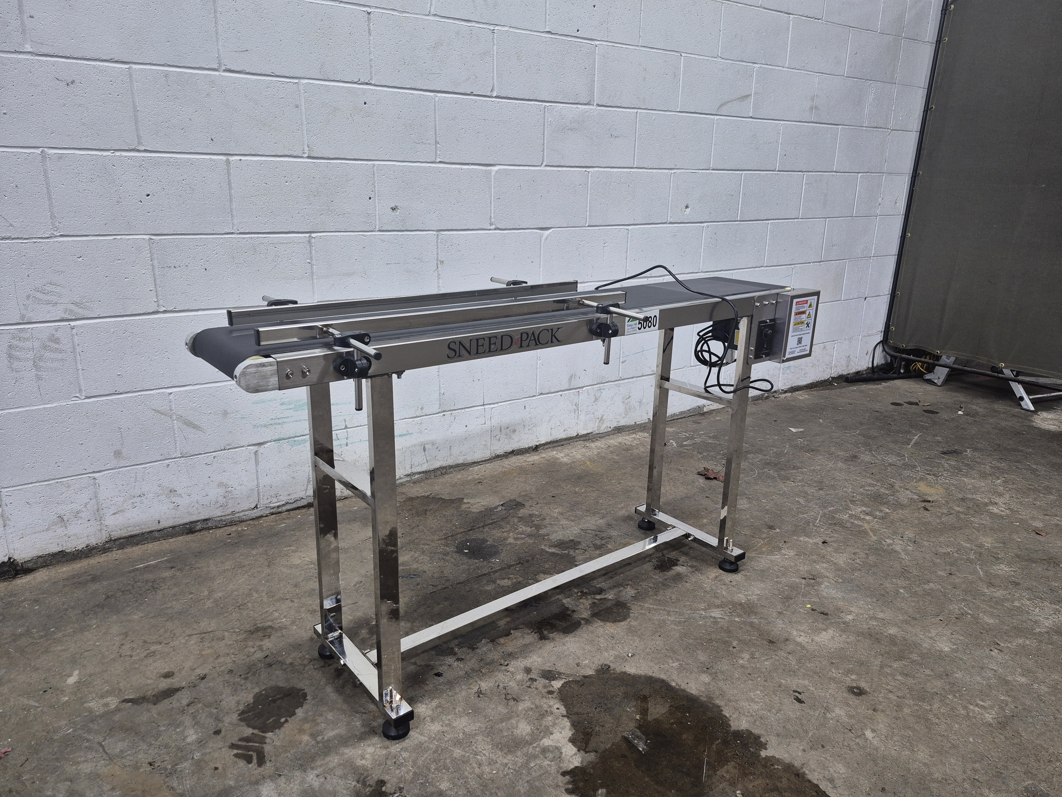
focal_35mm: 23
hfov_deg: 73.9
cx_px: 531
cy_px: 398
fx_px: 706
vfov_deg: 58.9
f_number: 1.8
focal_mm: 5.4
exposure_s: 1/120
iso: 250
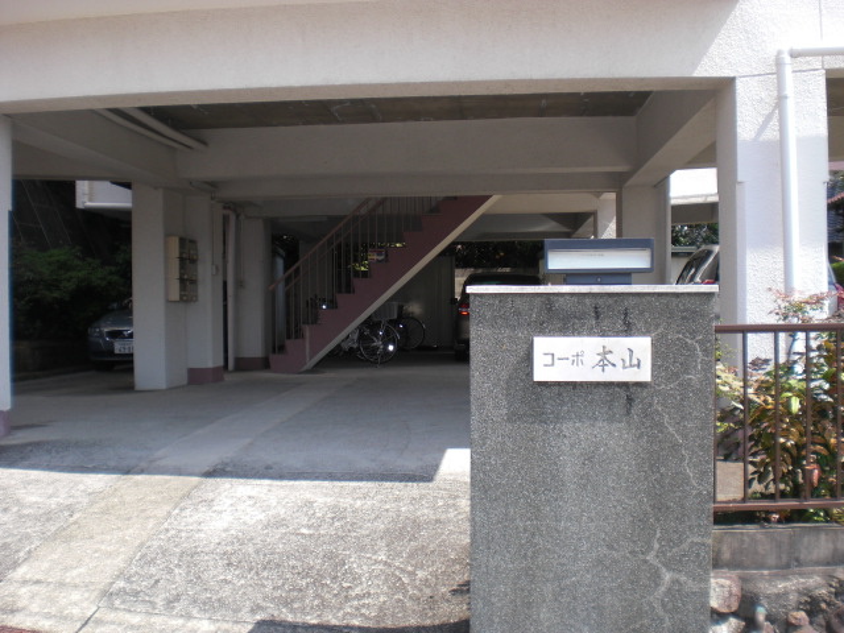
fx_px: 927
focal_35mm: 38
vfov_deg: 37.7
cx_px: 422
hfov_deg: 49.0
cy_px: 316
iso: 64
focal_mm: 6.3
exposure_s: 1/400
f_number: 3.1
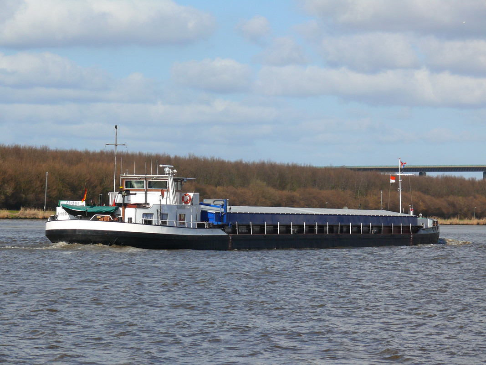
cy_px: 182
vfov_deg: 8.6
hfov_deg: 11.4
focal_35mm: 173
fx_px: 2429
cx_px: 243
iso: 100
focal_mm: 36.7
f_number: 6.3
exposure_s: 1/400
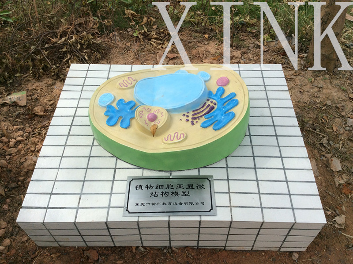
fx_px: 336
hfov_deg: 55.4
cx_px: 176
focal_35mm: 33
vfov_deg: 42.8
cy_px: 132
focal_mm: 3.3
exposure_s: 1/867
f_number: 2.4
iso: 32
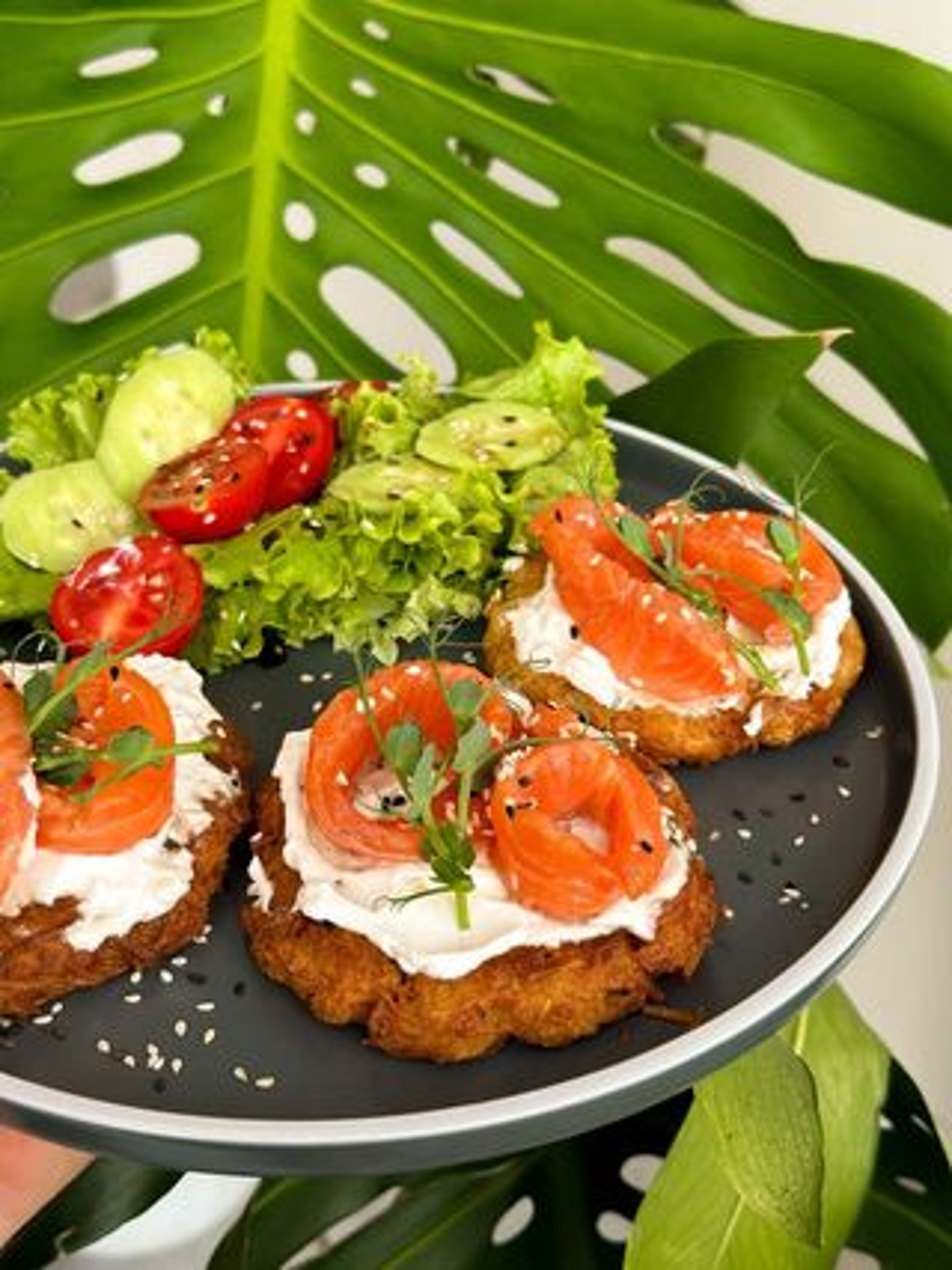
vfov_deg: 39.7
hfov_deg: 30.3
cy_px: 635
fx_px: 1761
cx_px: 476
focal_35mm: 48
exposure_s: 1/250
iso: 64
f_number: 1.8
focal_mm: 6.86
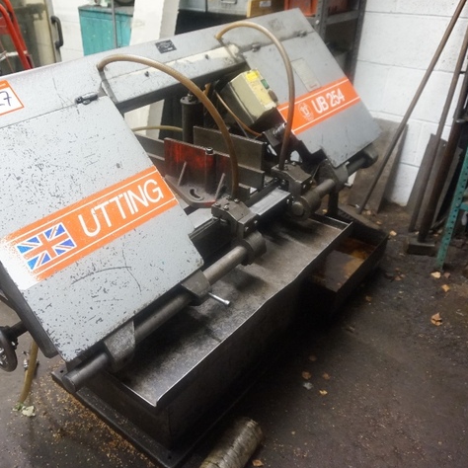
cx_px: 174
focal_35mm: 31
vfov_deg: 52.5
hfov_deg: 51.9
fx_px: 474
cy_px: 235
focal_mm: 16
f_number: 3.5
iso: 3200
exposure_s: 1/30
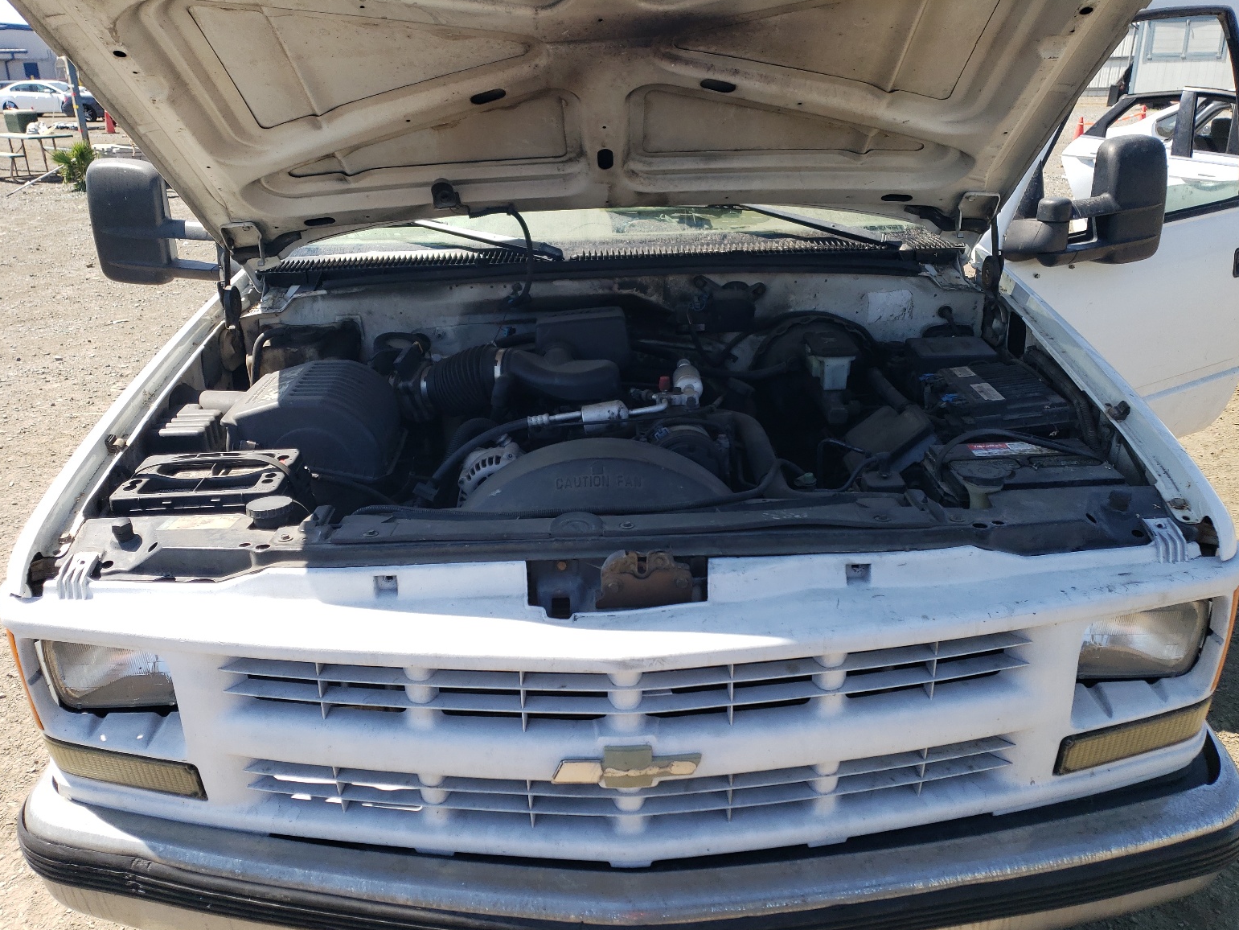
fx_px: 966
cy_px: 480
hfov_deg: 65.3
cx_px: 625
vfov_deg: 51.4
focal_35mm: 27
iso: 50
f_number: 1.5
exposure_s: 1/1429
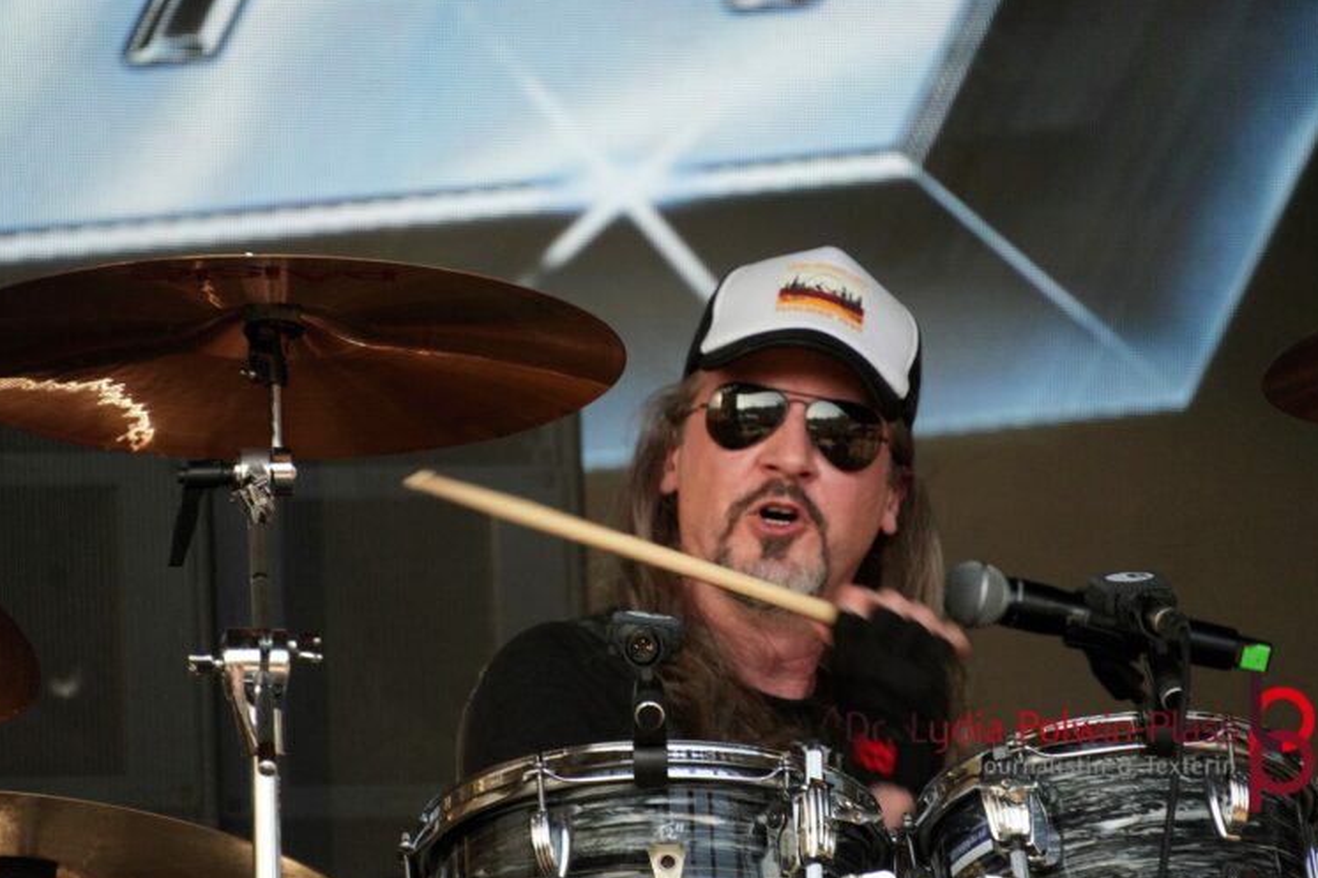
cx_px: 663
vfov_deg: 3.1
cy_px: 445
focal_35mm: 450
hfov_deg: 4.6
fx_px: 16453
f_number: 6.3
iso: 1600
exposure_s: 1/500
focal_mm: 291
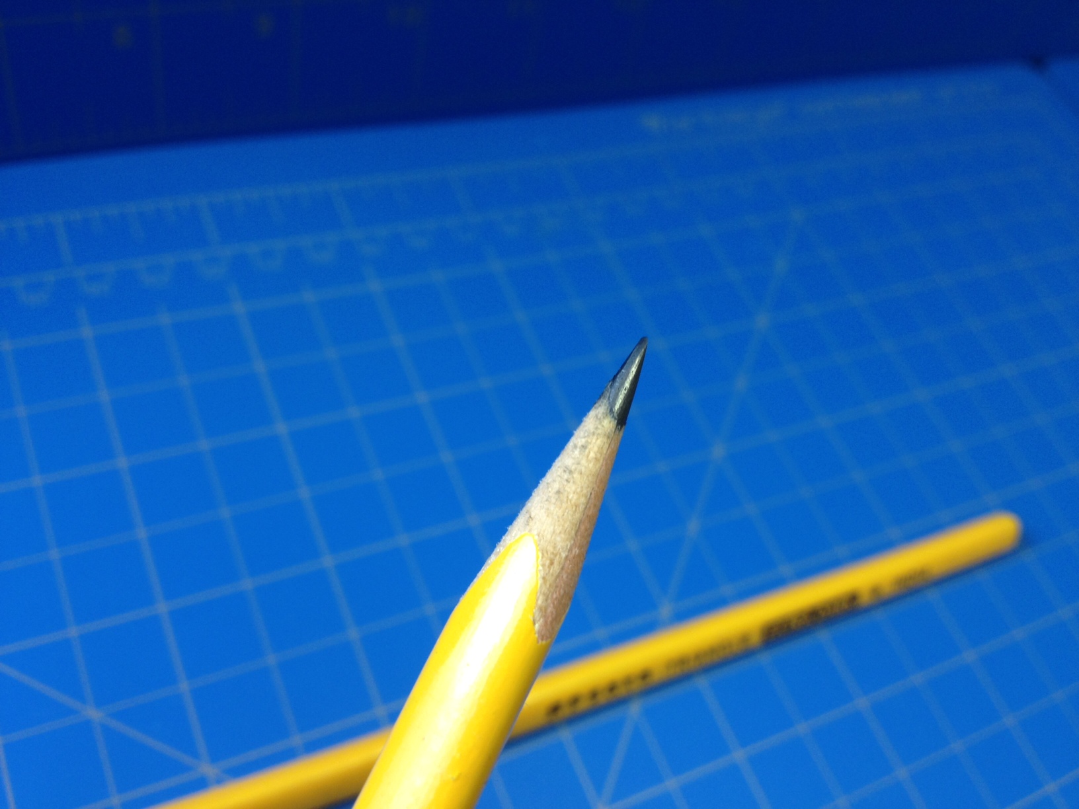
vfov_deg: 40.7
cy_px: 404
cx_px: 540
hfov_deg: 52.6
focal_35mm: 35
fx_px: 1091
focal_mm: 4.28
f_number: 2.4
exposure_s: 1/20
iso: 64
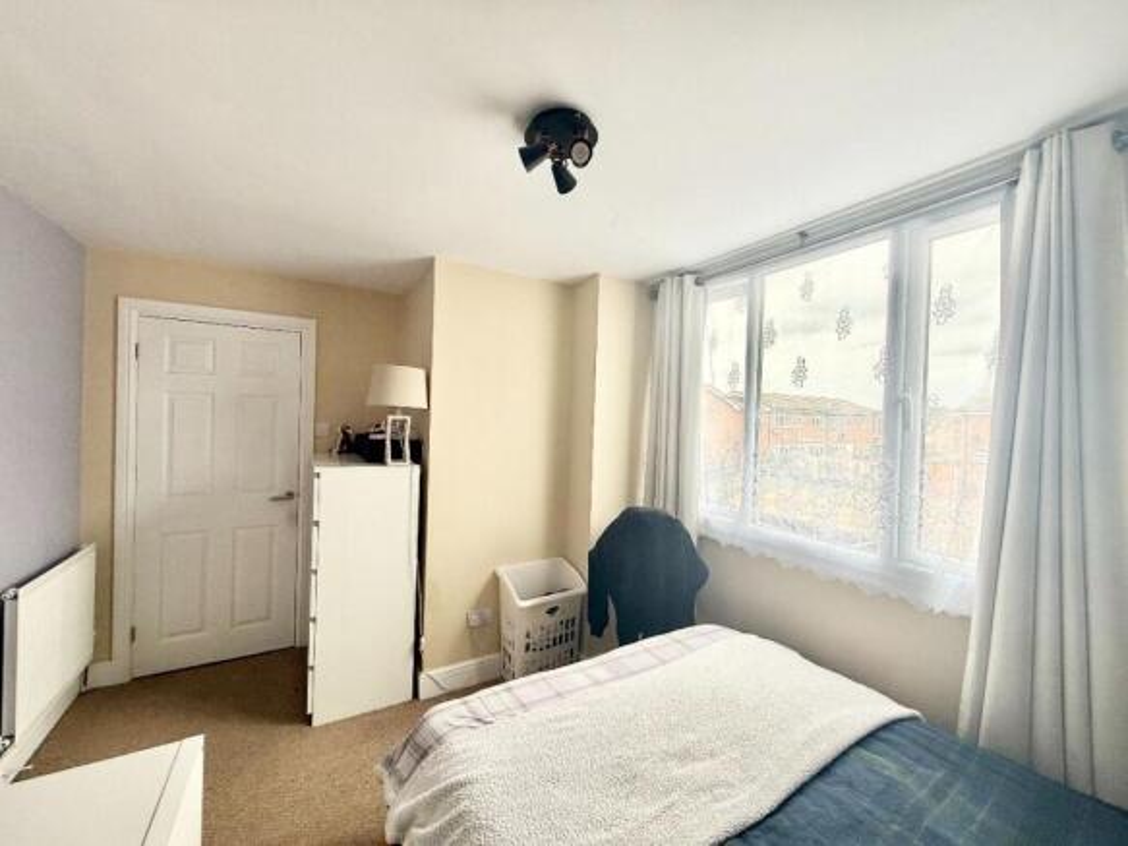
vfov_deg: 85.7
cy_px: 423
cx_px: 564
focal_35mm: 14
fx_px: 456
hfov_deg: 102.1
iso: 64
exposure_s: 1/102
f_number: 2.2
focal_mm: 2.22
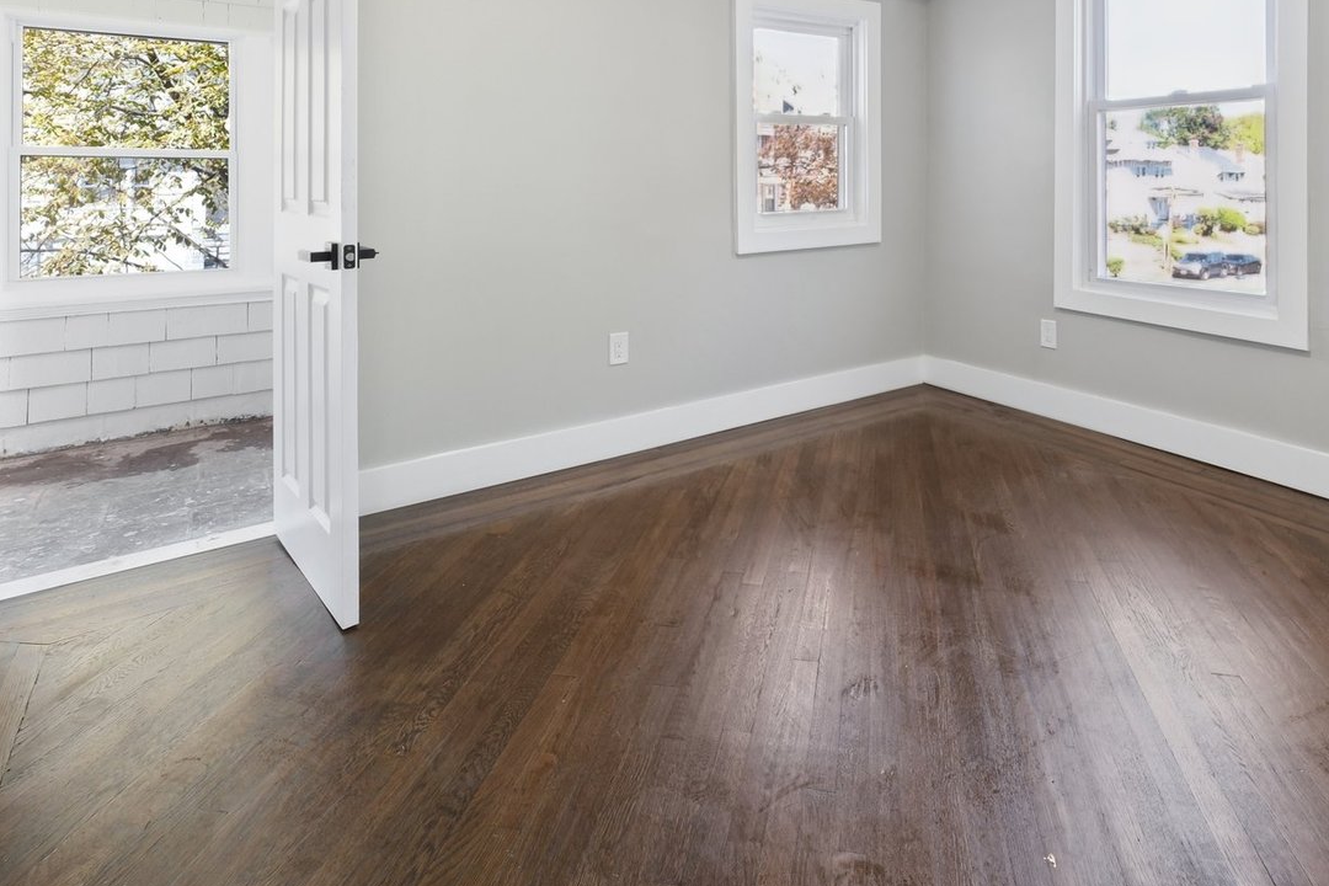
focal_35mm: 20
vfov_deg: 57.2
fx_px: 738
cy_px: 174
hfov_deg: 83.4
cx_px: 763
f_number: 6.4
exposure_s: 1/30
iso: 500
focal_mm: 8
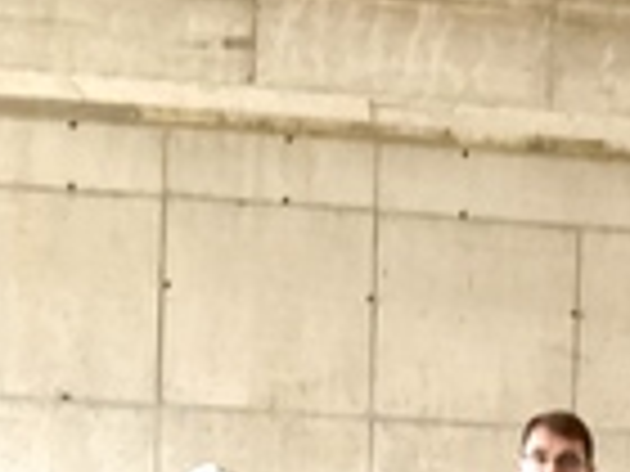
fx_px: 1401
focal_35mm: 77
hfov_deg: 24.4
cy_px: 661
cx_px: 608
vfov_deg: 17.6
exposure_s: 1/30
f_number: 1.78
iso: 1000
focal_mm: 6.76
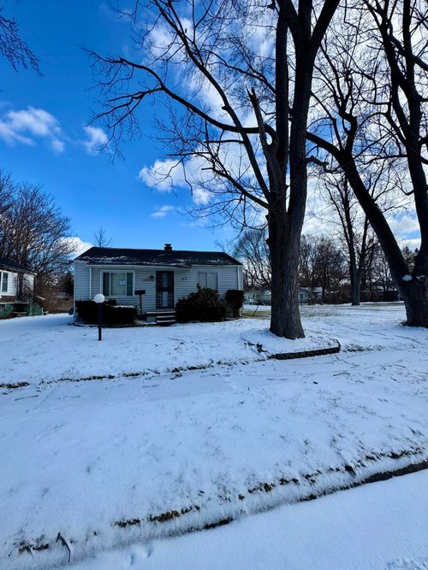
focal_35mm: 14
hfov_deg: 85.7
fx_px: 231
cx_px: 214
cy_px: 285
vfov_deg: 102.1
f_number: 2.2
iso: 50
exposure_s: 1/2146
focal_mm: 2.22
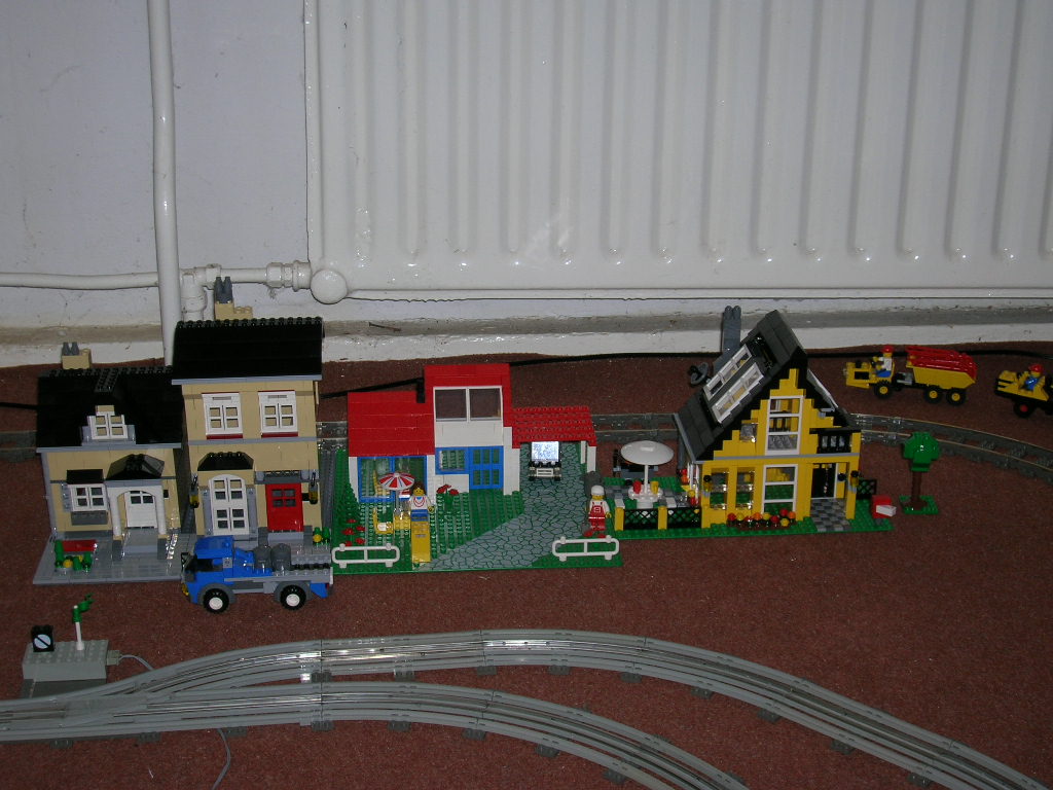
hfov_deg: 35.5
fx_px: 1643
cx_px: 526
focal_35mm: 54
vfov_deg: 27.0
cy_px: 395
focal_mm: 9
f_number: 3.4
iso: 50
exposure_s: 1/60.1
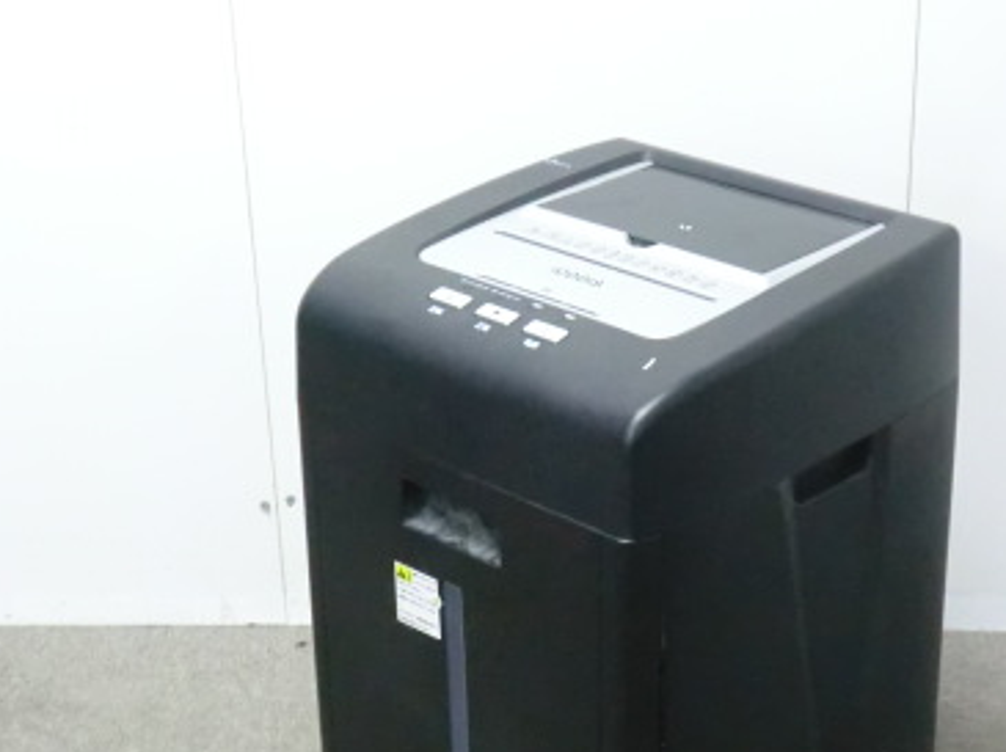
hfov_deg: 24.7
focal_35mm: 79
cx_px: 617
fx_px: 2294
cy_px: 460
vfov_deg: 18.6
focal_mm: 8.2
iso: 800
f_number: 4.3
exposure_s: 1/20
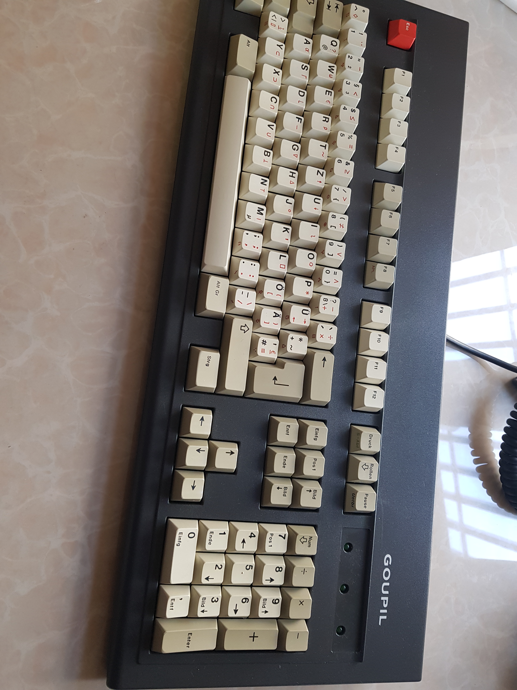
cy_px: 345
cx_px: 258
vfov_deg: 67.3
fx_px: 518
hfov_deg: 53.1
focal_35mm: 26
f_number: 1.7
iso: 125
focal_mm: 4.2
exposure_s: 1/60
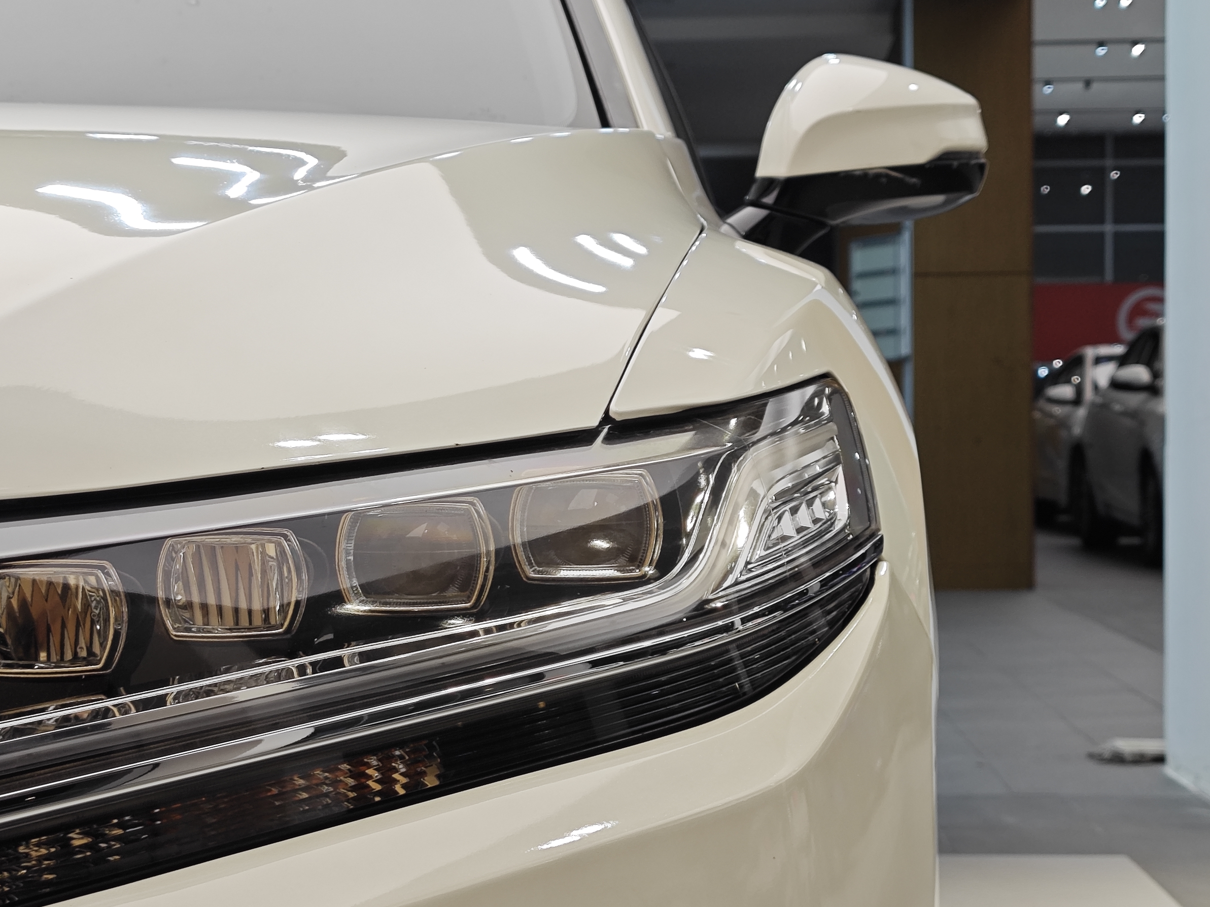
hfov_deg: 24.7
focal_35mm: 79
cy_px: 594
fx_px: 2762
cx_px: 591
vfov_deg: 18.6
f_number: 1.9
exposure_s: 1/100
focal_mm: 8.7
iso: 80
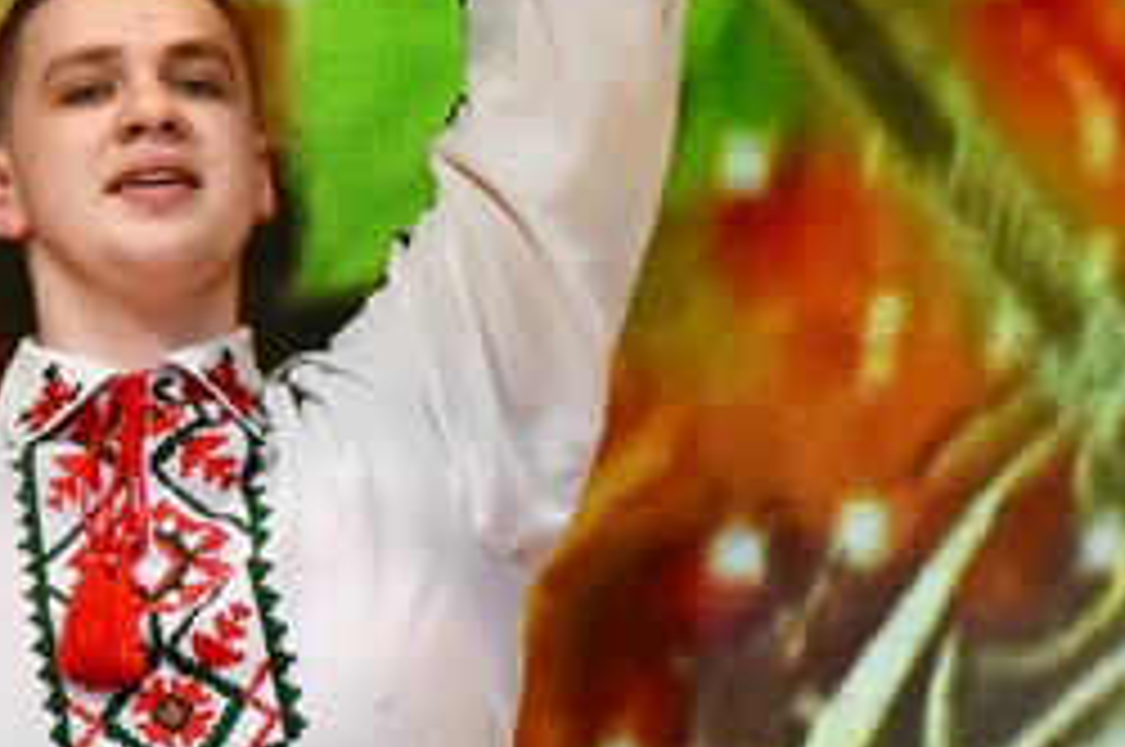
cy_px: 682
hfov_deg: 3.9
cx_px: -310
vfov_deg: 2.6
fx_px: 16324
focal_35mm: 523
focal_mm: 85
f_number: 7.1
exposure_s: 1/800
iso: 2000
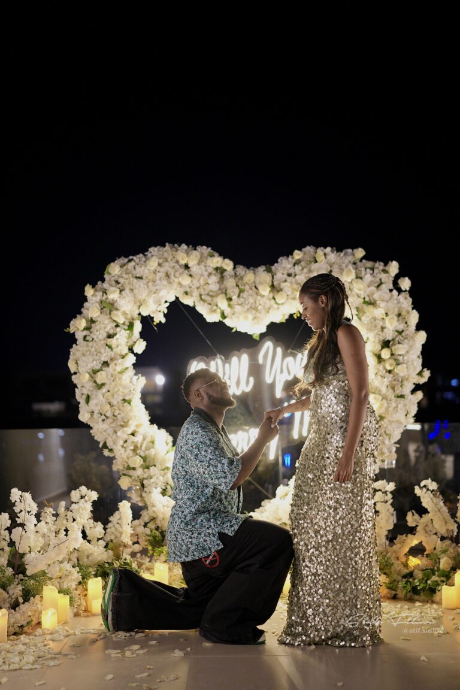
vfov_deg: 39.6
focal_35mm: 50
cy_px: 345
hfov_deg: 27.0
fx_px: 958
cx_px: 230
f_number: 1.4
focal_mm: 50
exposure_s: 1/160
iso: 2000
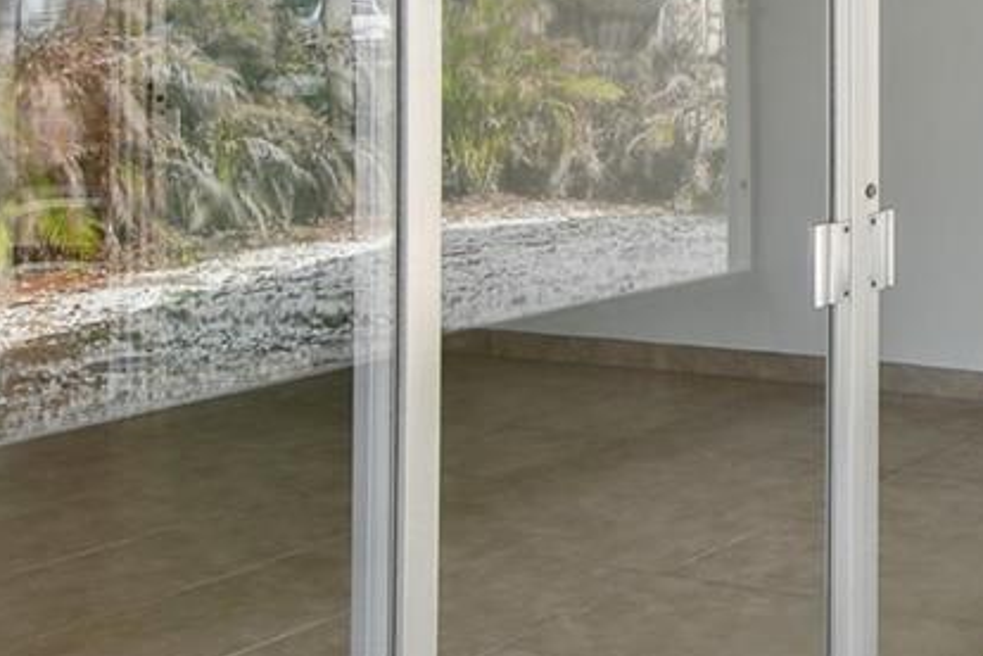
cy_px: 0
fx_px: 1584
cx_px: 1206
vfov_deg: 22.5
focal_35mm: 58
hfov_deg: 29.3
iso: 100
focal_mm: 10
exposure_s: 1/50
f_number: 7.1
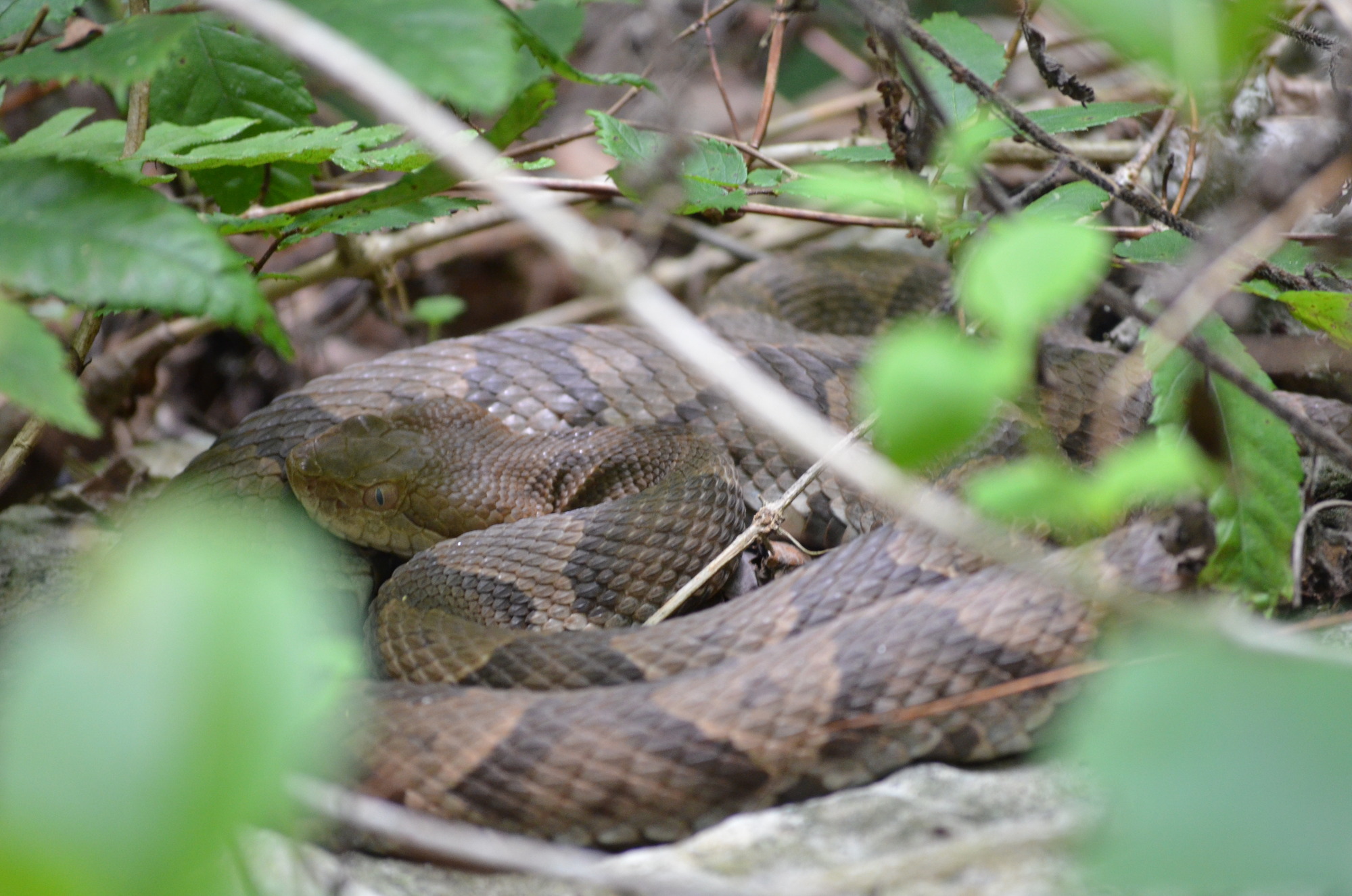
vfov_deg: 4.8
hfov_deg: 7.2
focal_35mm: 285
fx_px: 10681
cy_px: 448
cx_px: 676
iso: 1600
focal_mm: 190
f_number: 5.6
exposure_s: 1/100
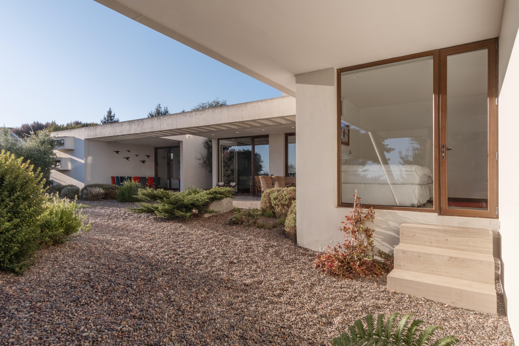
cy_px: 173
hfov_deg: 90.0
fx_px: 259
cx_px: 260
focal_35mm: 18
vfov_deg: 67.4
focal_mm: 12
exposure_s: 1/60
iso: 200
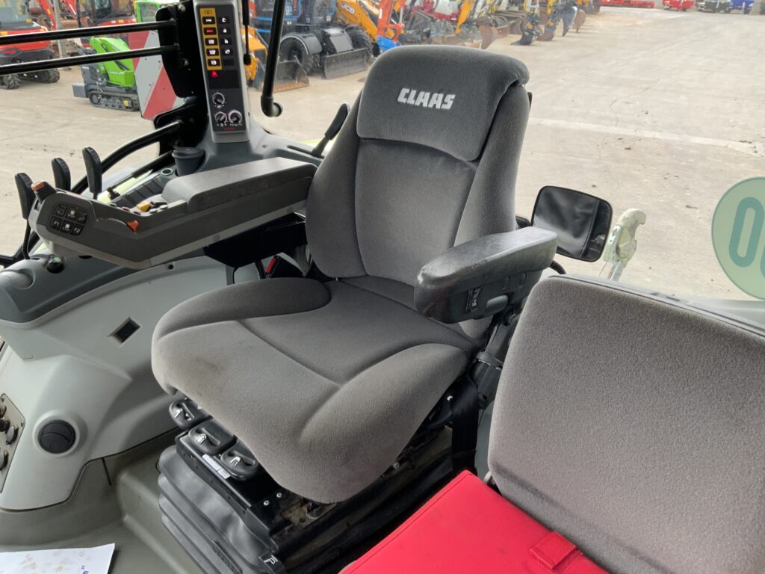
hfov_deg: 61.7
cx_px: 382
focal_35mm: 29
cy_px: 287
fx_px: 641
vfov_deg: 48.2
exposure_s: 1/122
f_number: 1.8
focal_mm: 3
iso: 32
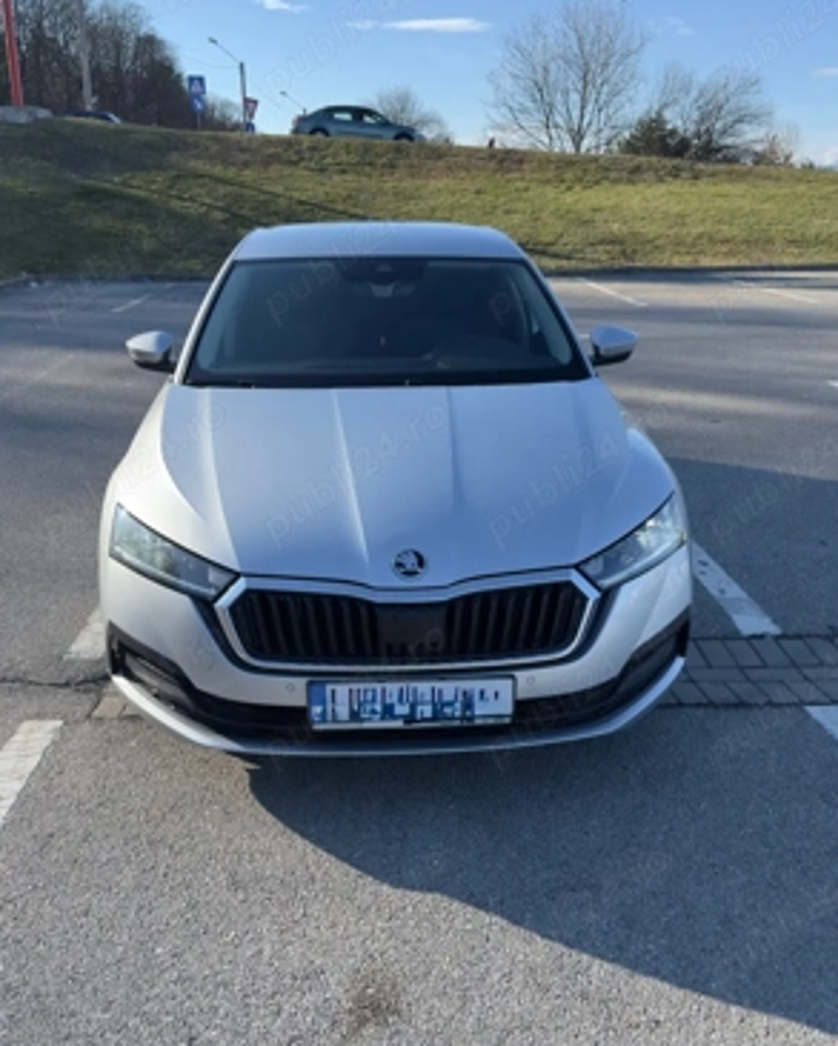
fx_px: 992
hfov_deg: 45.8
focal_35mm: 32
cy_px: 506
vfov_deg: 55.6
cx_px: 412
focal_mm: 6.76
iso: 80
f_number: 1.78
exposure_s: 1/2304
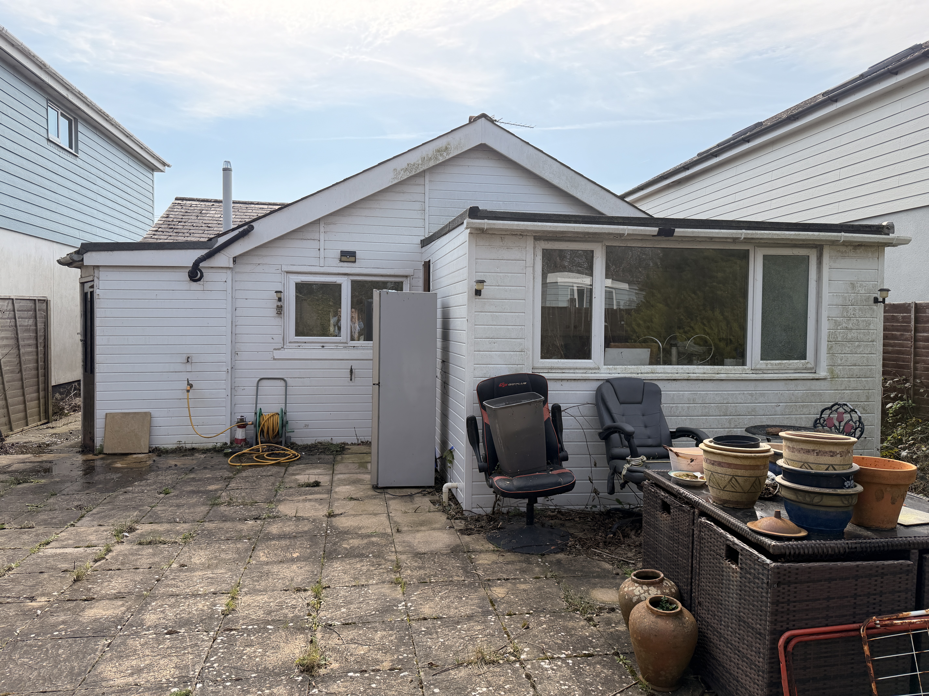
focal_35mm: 24
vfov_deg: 56.8
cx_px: 464
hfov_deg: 71.6
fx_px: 644
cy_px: 348
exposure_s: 1/3584
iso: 100
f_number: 1.78
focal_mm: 6.76
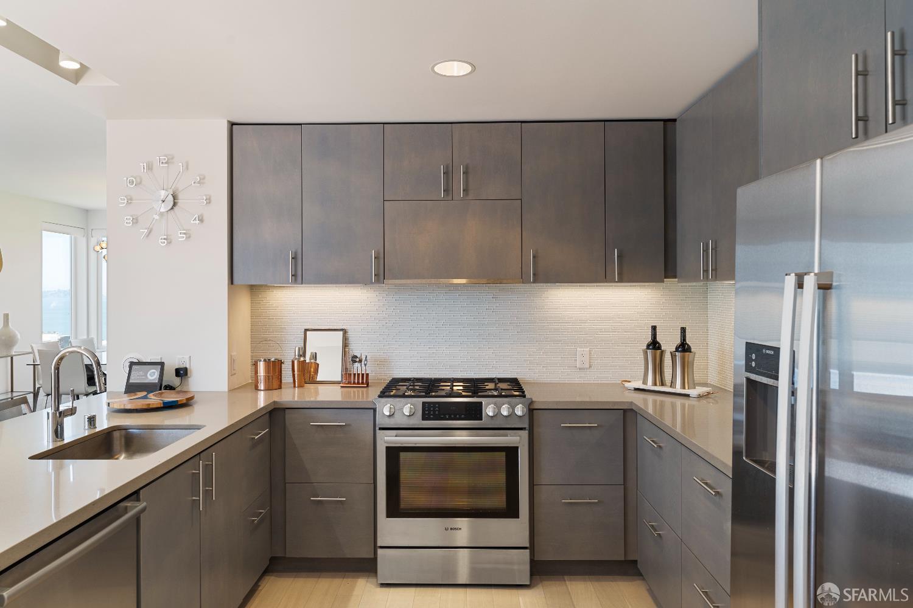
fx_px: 583
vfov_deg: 55.1
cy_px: 304
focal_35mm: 23
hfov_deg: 76.1
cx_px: 456
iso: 640
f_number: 8
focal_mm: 23
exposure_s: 1/5
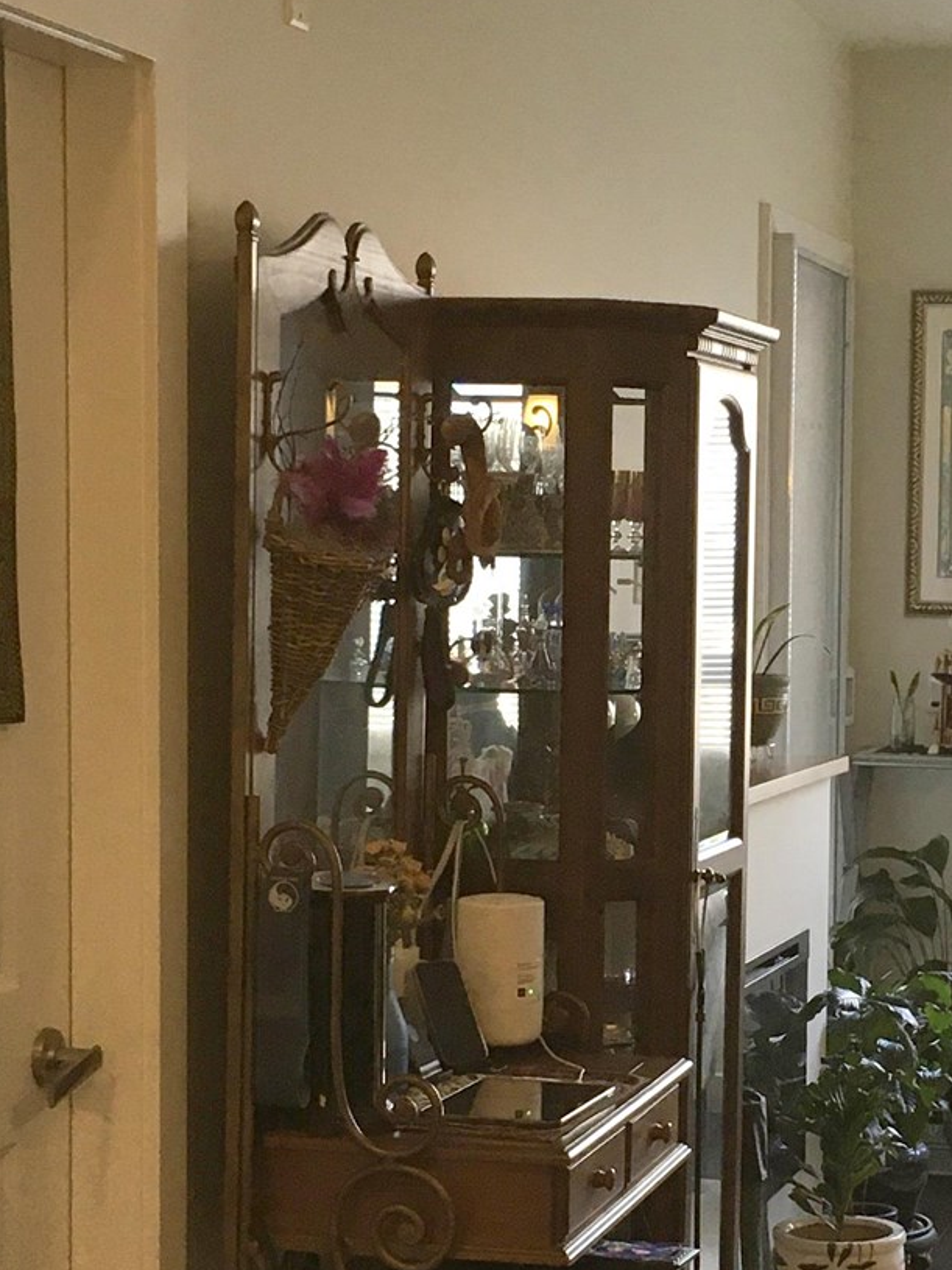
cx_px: 841
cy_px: 801
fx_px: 3008
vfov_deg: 23.8
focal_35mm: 82
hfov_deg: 17.7
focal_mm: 4.15
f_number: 2.2
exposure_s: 1/30
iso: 32
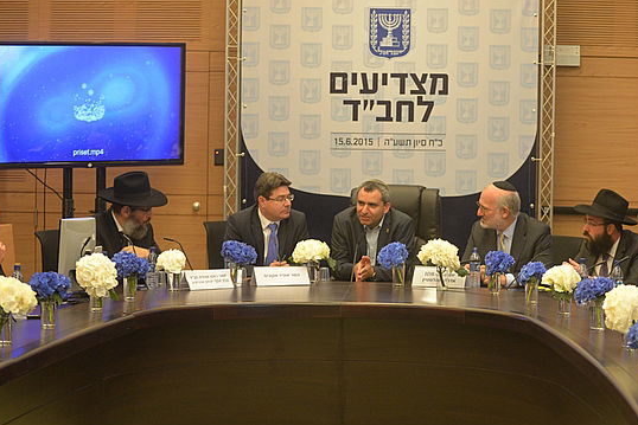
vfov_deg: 13.2
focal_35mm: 104
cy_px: 219
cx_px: 427
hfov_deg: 19.6
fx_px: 1843
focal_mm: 70
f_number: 2.8
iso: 2000
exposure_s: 1/125
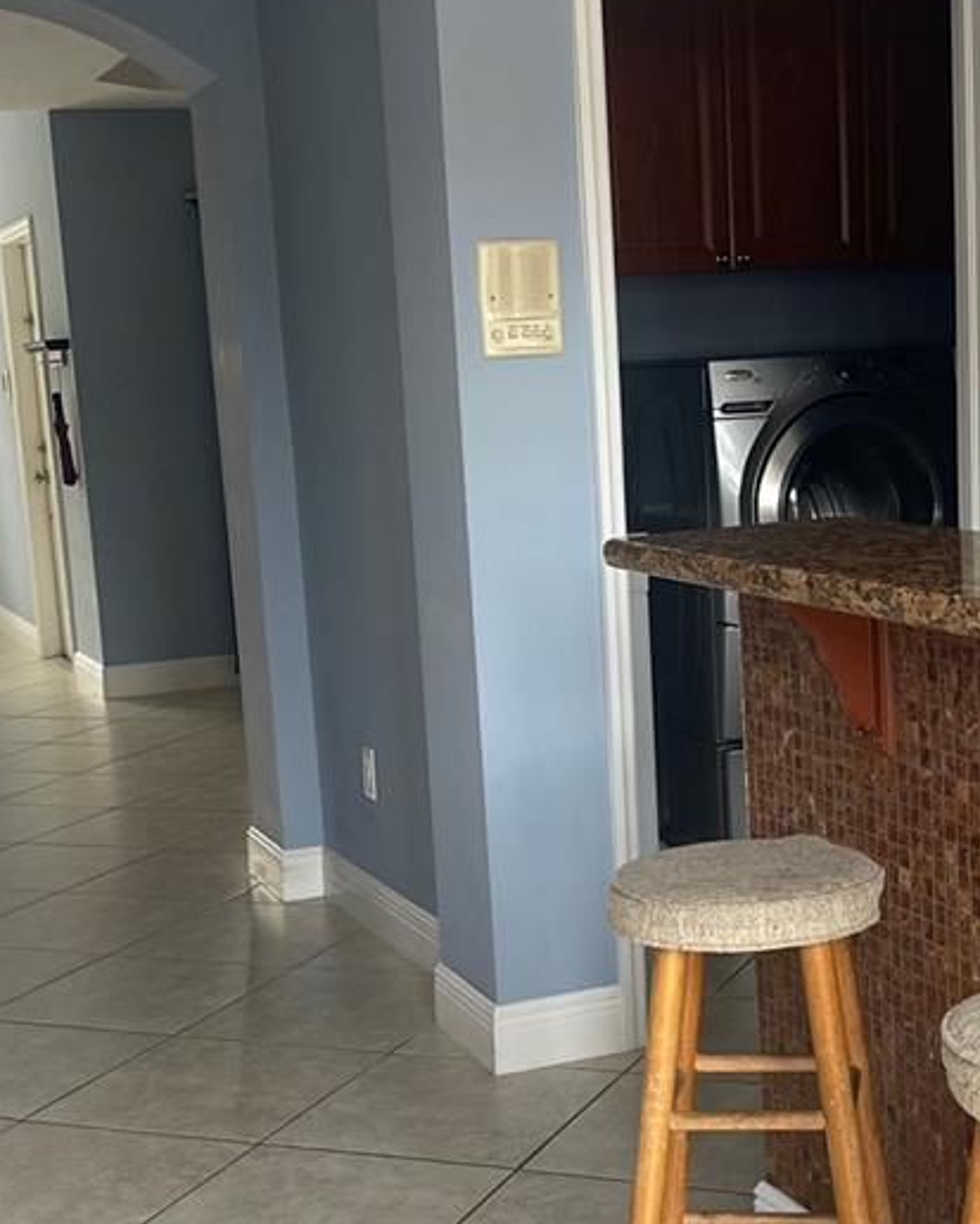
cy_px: 712
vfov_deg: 31.9
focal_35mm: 59
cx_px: 607
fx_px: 2138
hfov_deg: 25.7
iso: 125
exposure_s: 1/104
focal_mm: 5.1
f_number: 1.6
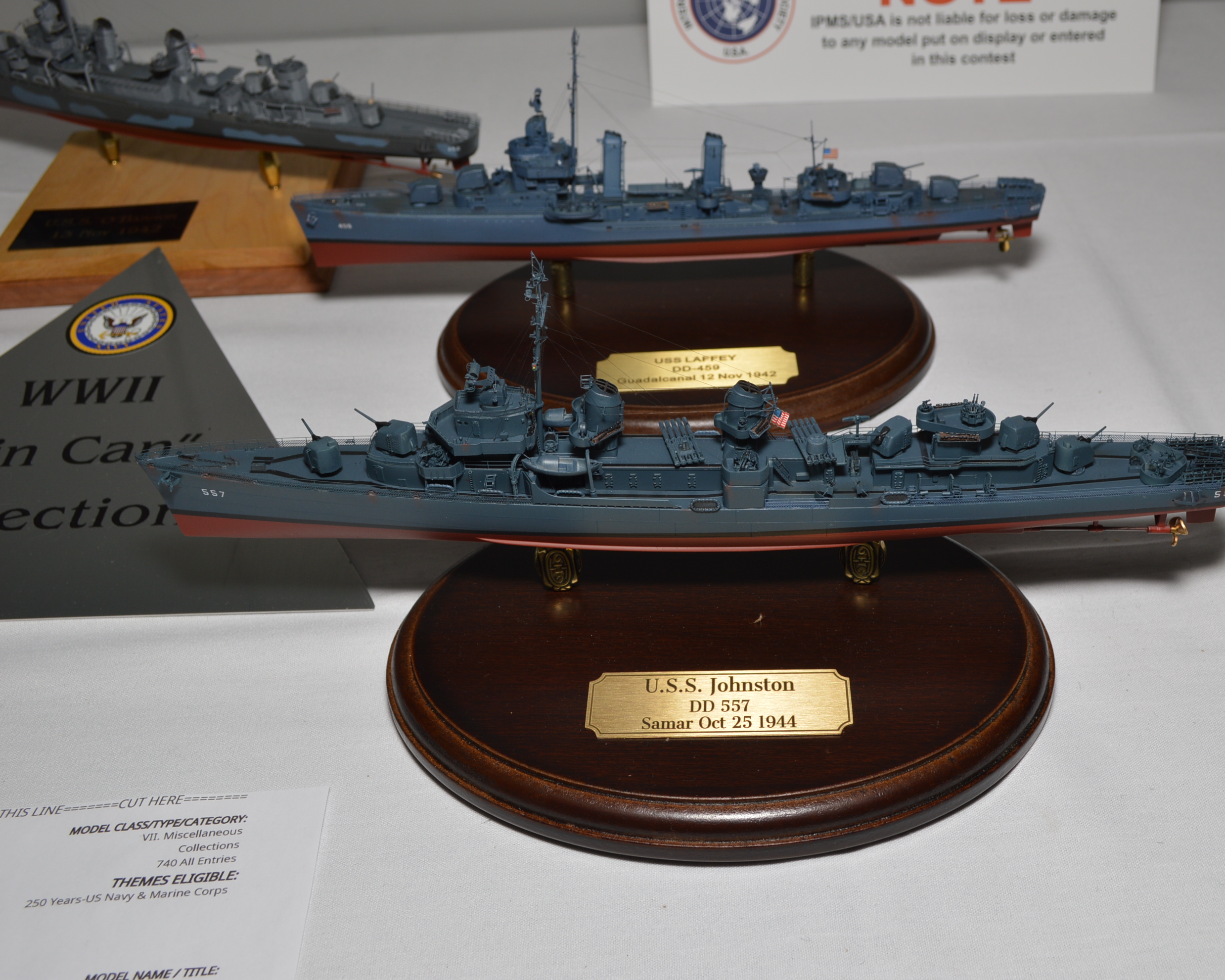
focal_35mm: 41
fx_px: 1486
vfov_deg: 36.5
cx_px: 738
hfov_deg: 44.5
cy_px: 487
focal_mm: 24
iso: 100
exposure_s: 1/60
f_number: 8
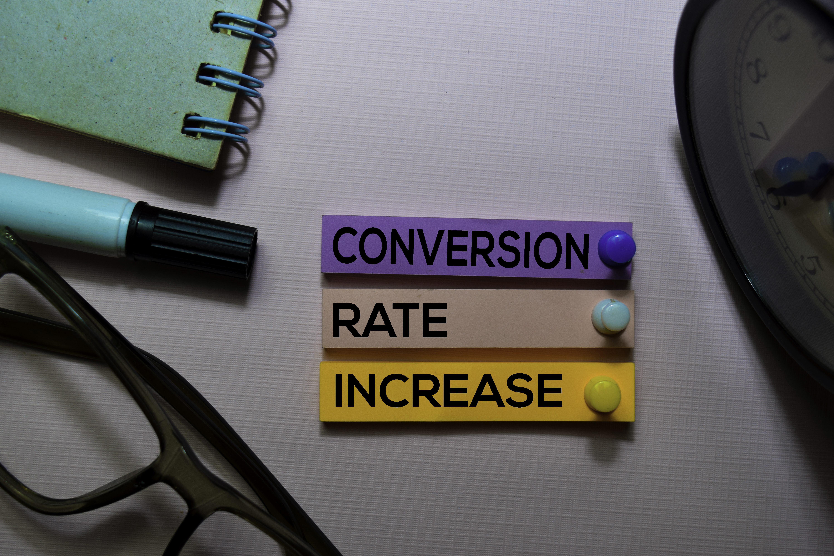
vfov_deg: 26.5
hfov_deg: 38.9
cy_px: 278
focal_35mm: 51
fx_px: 1181
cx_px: 417
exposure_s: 1/40
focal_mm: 34
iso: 200
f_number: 6.3
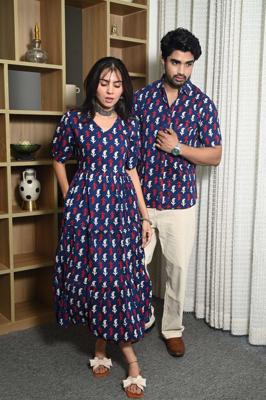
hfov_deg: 31.8
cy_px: 200
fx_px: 466
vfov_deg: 46.4
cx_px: 133
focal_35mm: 42
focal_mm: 42
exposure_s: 1/160
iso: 400
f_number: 5.6
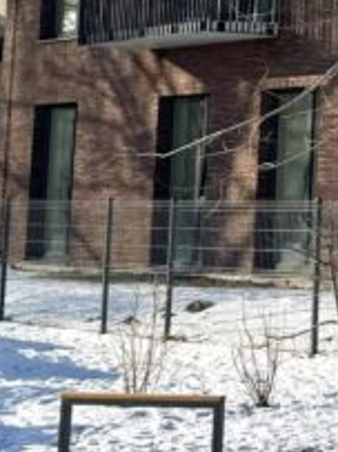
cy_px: -120
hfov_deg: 11.2
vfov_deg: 15.6
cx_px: 663
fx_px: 1577
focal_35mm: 121
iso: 80
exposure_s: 1/4310
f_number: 1.78
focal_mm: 6.86
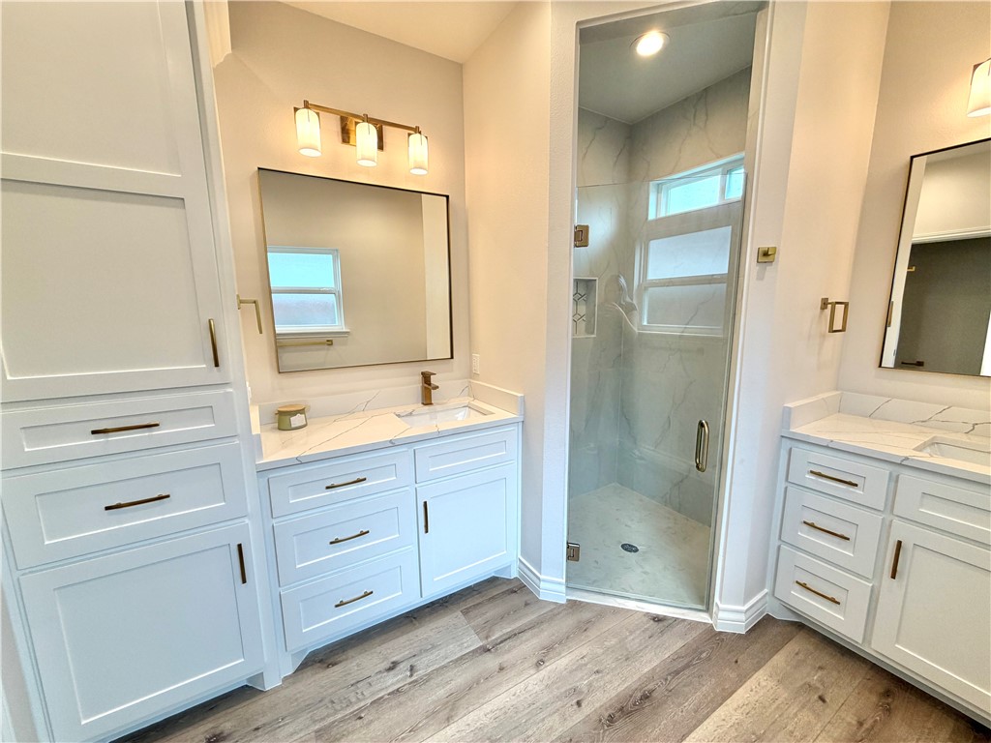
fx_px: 401
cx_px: 496
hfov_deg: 102.1
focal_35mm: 14
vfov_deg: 85.7
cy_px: 372
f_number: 2.2
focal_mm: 2.22
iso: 80
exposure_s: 1/120
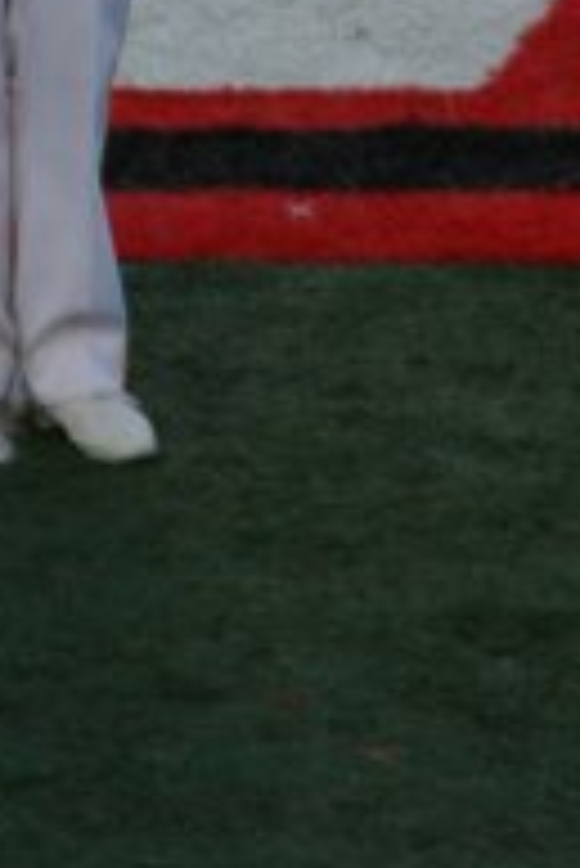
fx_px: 44938
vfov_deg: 1.1
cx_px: 74
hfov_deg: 0.7
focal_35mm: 1863
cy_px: -301
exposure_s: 1/200
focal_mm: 400
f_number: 5.6
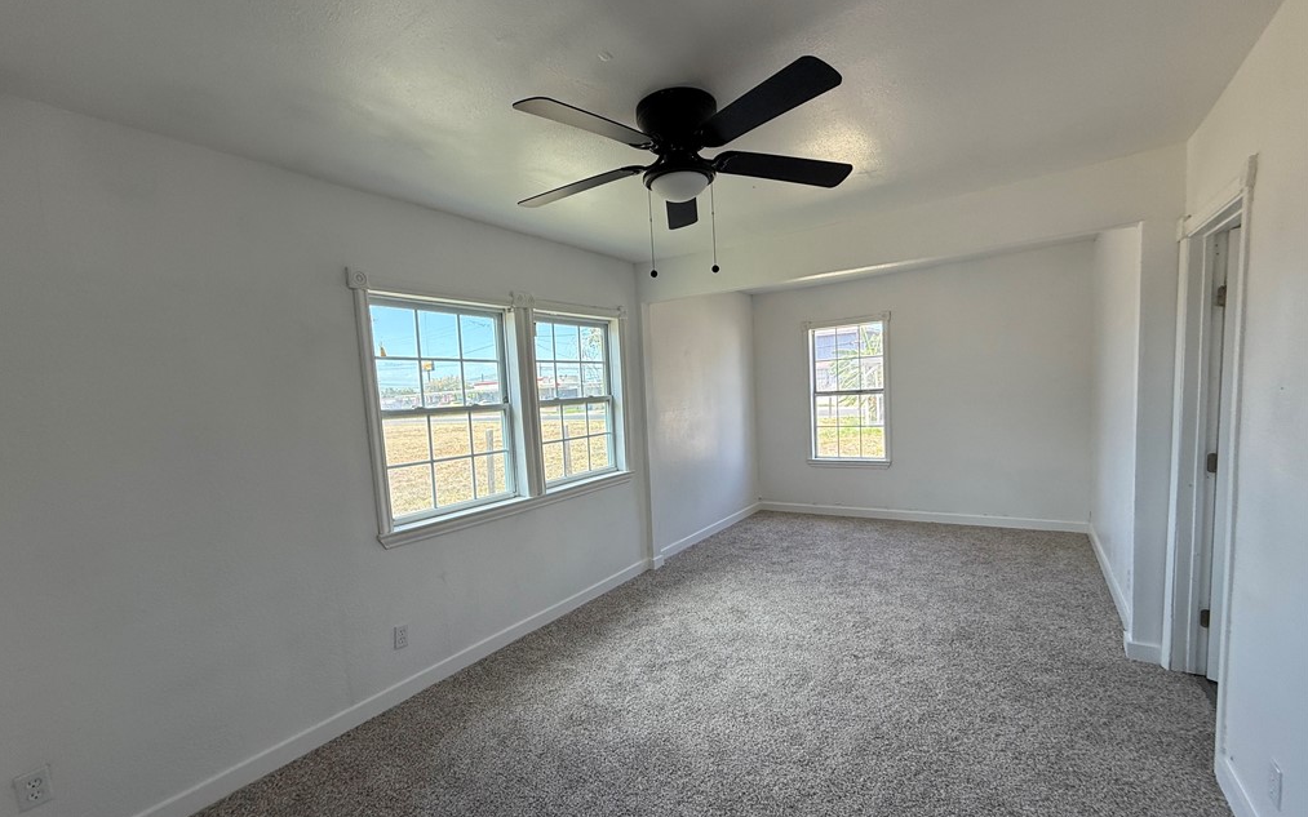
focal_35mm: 15
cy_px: 439
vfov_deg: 74.7
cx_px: 649
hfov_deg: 101.5
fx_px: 535
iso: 64
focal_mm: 2.22
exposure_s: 1/124
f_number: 2.2
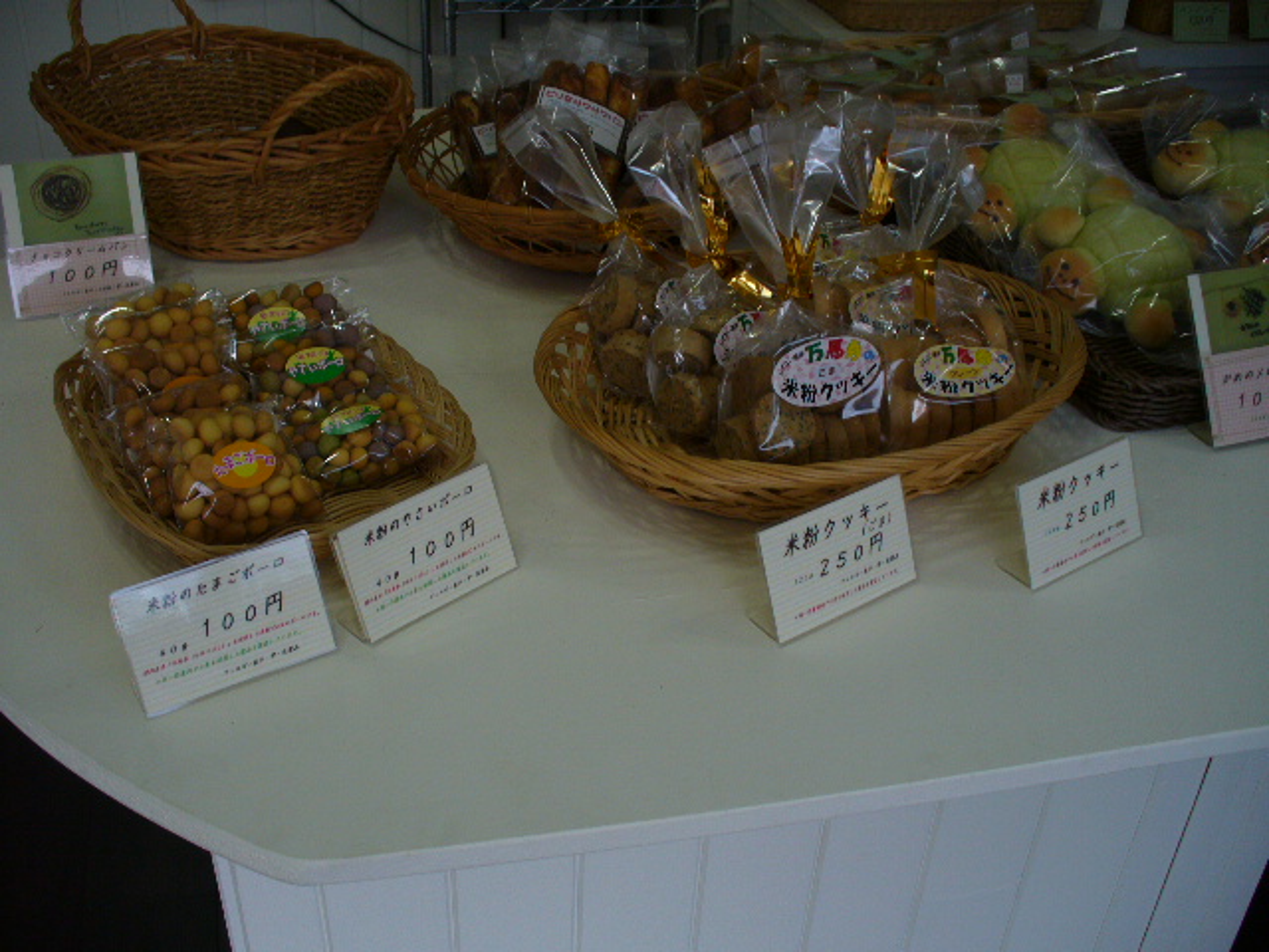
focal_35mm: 37
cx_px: 634
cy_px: 476
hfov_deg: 50.1
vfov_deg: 38.7
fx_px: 1356
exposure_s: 1/80
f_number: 2.8
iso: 80
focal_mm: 6.1
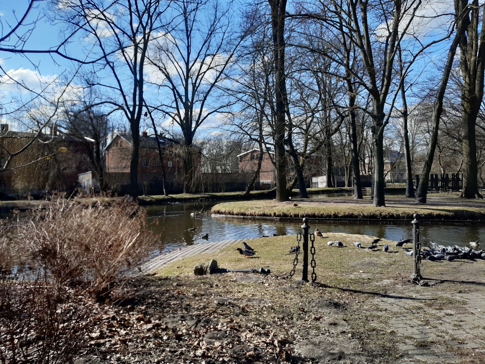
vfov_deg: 53.1
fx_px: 364
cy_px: 182
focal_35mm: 26
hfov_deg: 67.3
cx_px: 242
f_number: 1.7
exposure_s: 1/890
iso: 40
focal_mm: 3.92
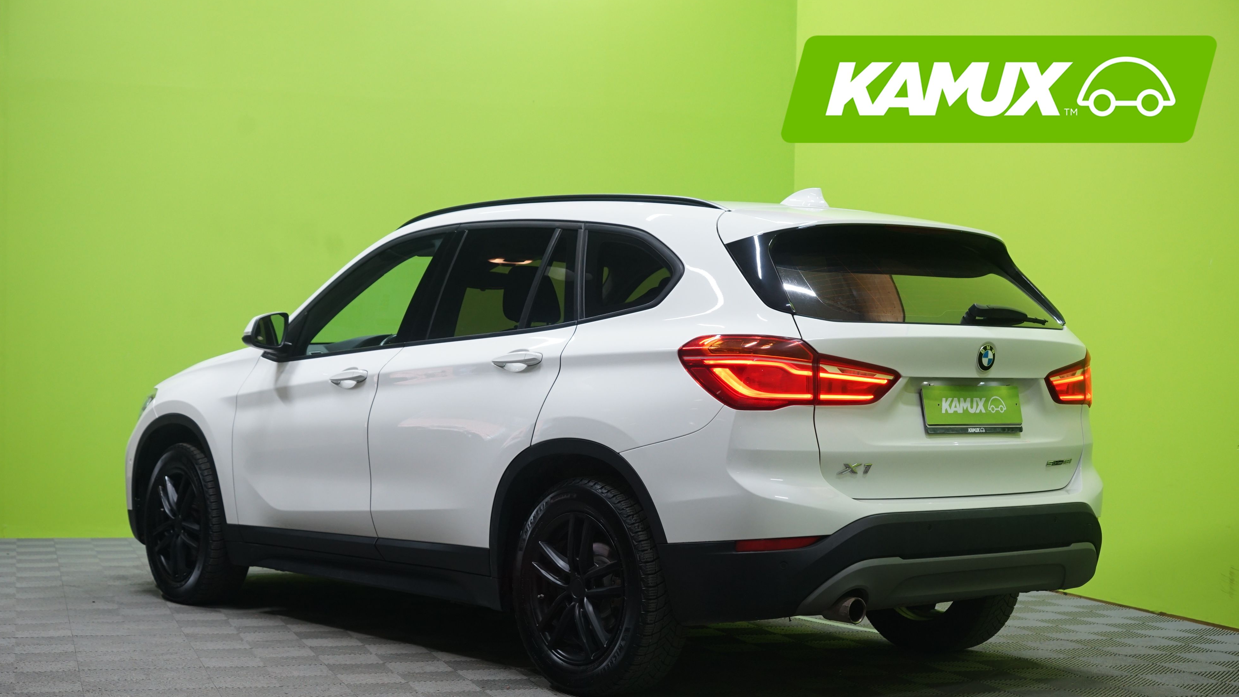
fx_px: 1840
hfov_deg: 37.2
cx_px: 624
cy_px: 412
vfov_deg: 21.4
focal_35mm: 56
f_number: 5.6
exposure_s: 1/25
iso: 800
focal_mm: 53
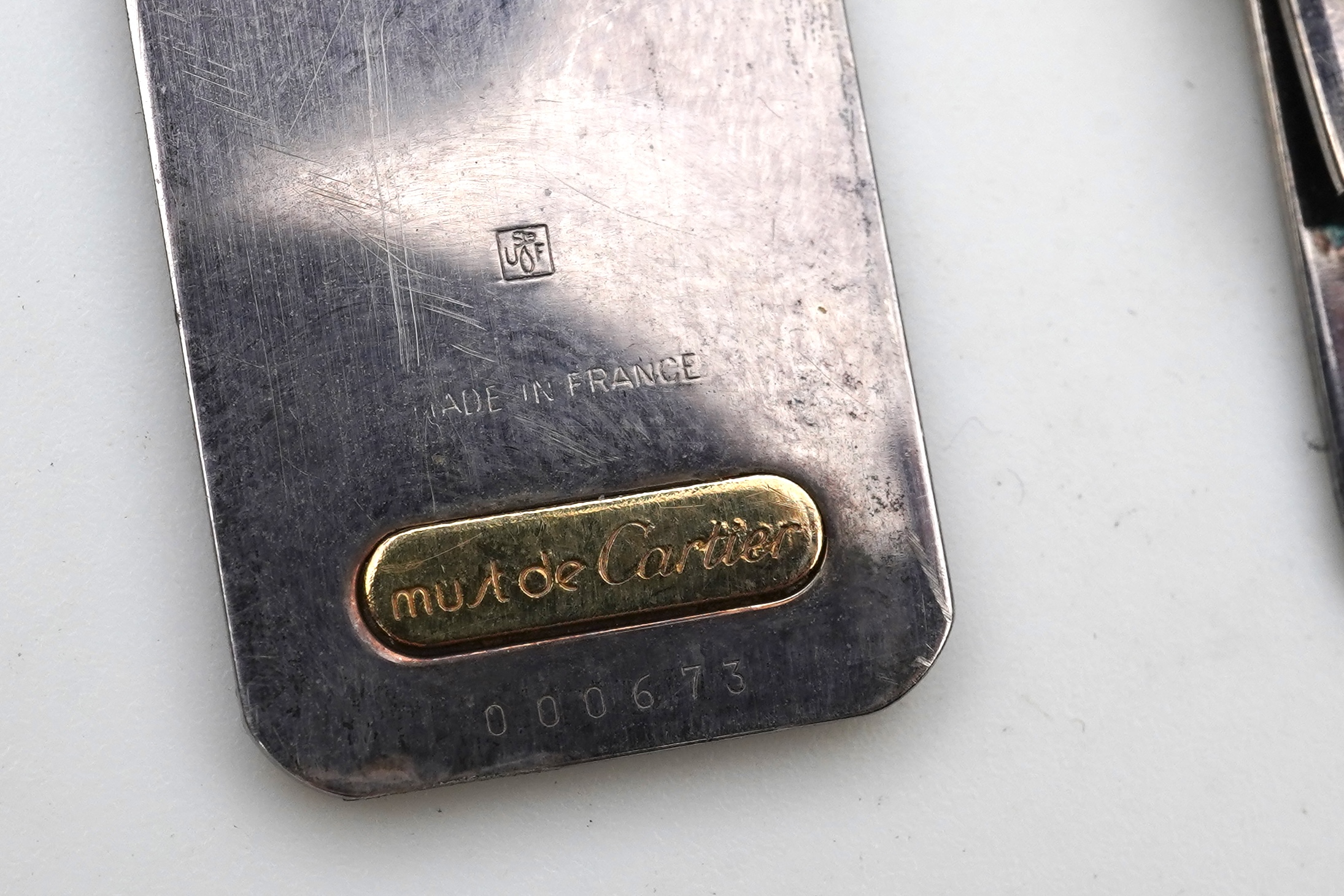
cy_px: 448
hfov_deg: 43.6
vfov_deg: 29.9
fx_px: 1680
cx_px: 672
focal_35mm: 45
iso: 500
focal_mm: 30
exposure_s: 1/125
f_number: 20
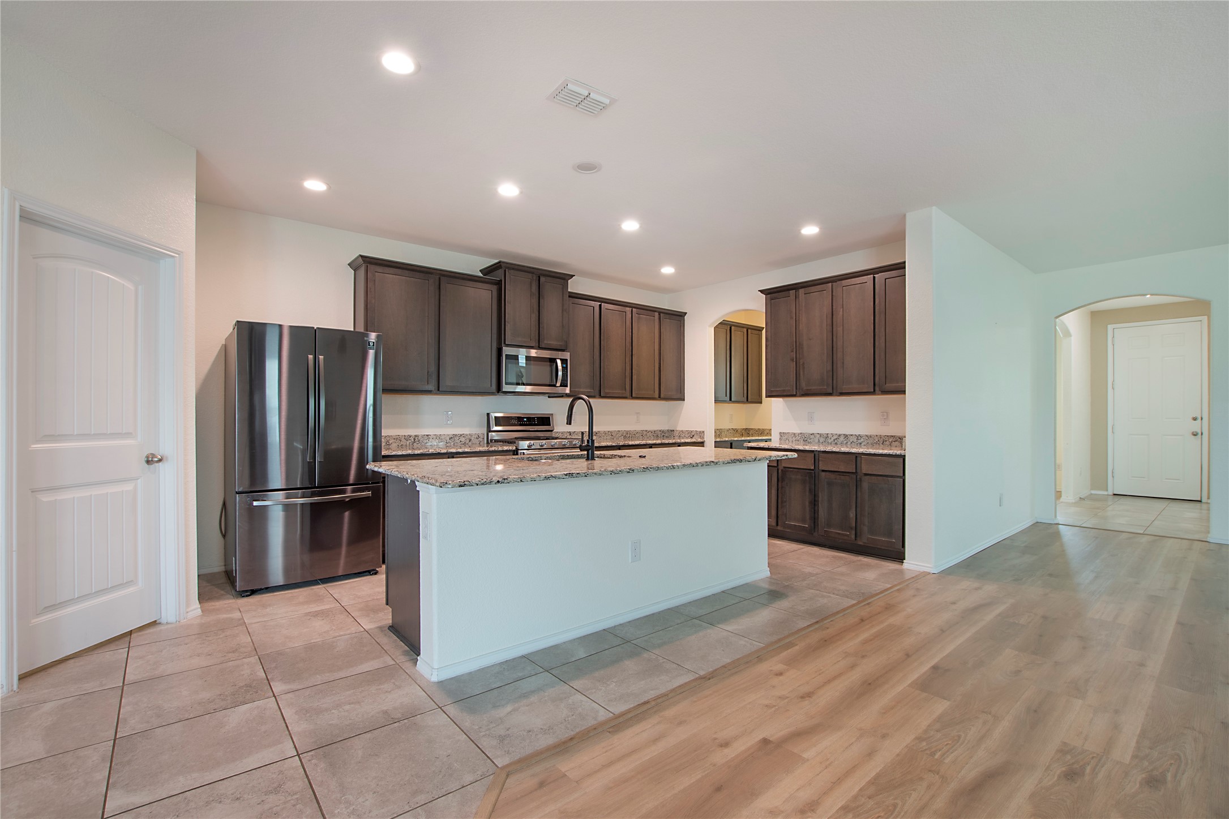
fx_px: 512
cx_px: 614
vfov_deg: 77.3
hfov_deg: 100.4
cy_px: 410
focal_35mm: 15
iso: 100
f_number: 8
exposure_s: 1/2
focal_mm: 10
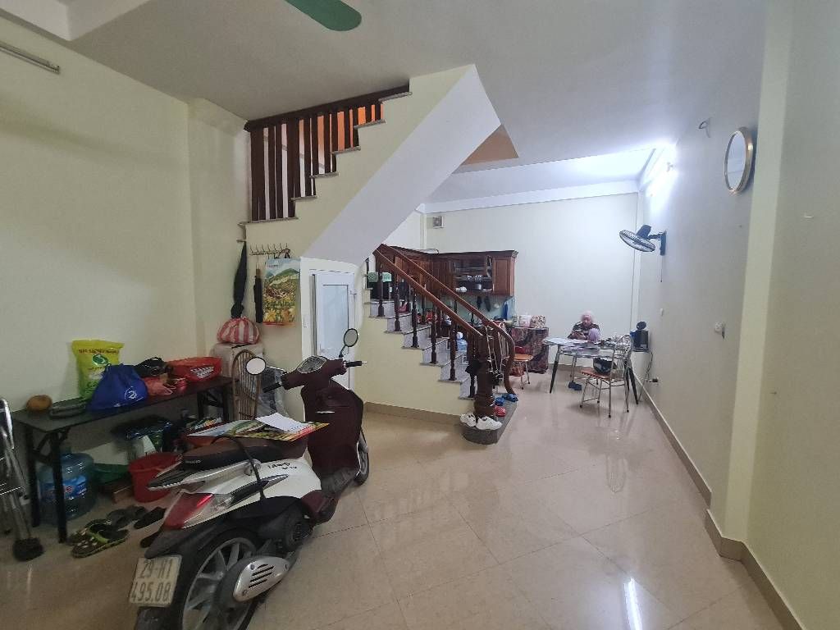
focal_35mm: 13
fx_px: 315
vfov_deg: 89.9
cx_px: 420
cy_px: 315
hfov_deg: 106.2
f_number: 2.2
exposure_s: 1/33
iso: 320
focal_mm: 2.2
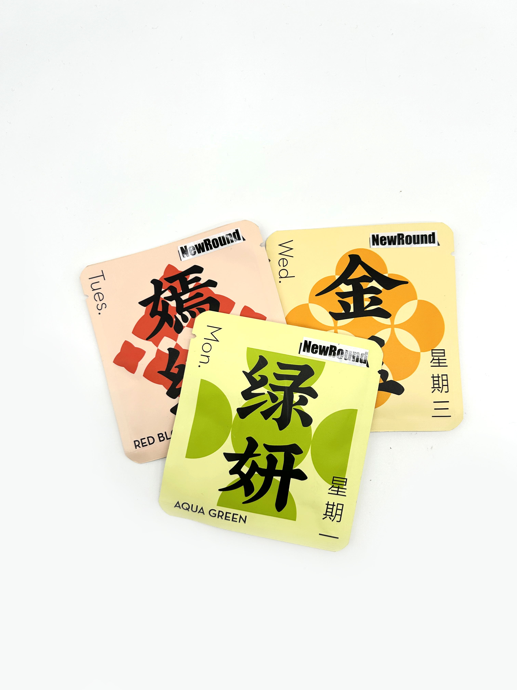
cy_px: 345
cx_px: 258
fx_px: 518
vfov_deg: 67.3
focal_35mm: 26
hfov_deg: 53.1
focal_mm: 5.7
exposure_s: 1/646
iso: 50
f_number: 1.5
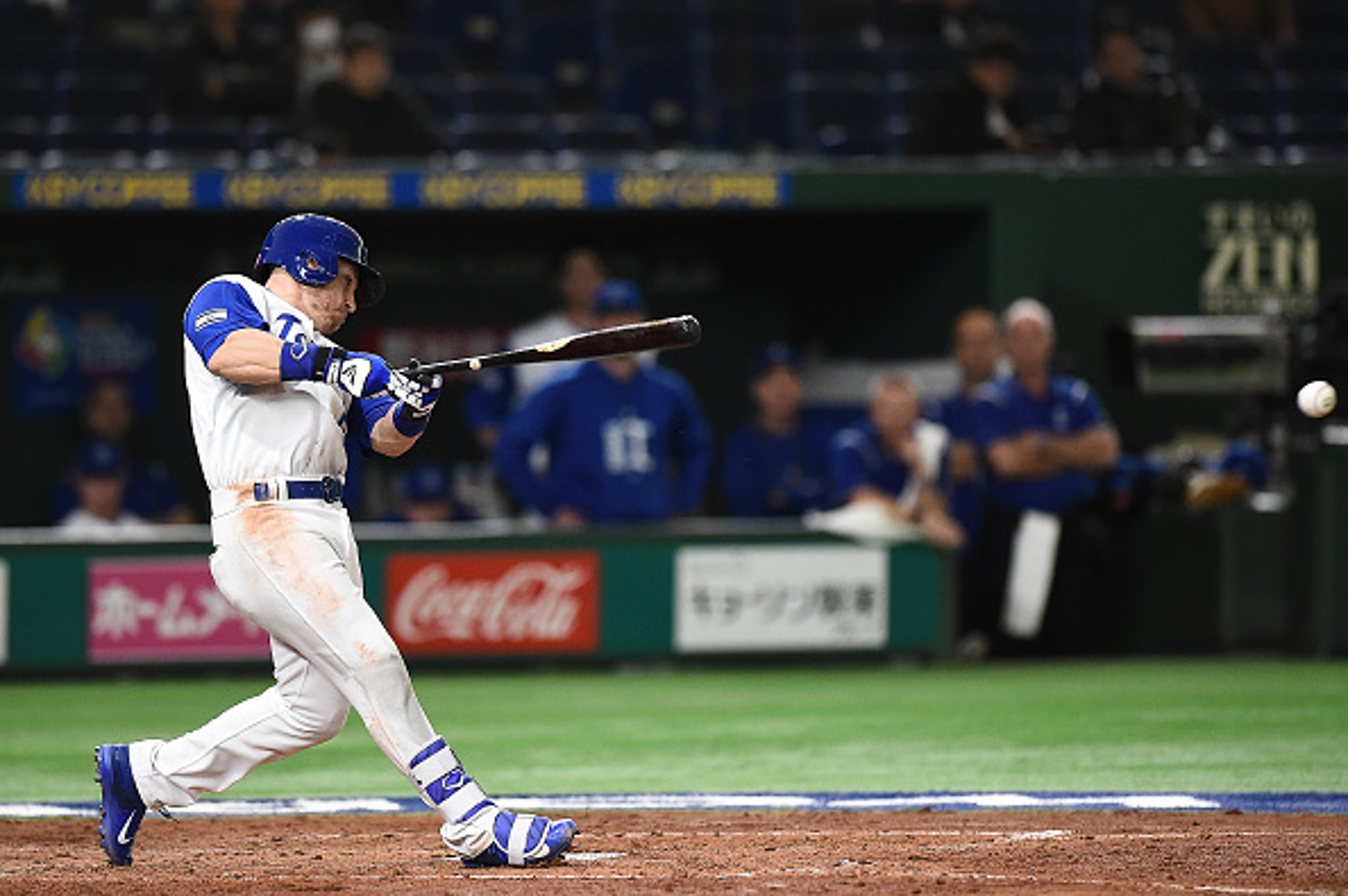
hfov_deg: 5.2
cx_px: 674
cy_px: 448
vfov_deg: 3.4
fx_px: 14965
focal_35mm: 400
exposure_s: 1/2000
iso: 5000
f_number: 3.5
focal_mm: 400
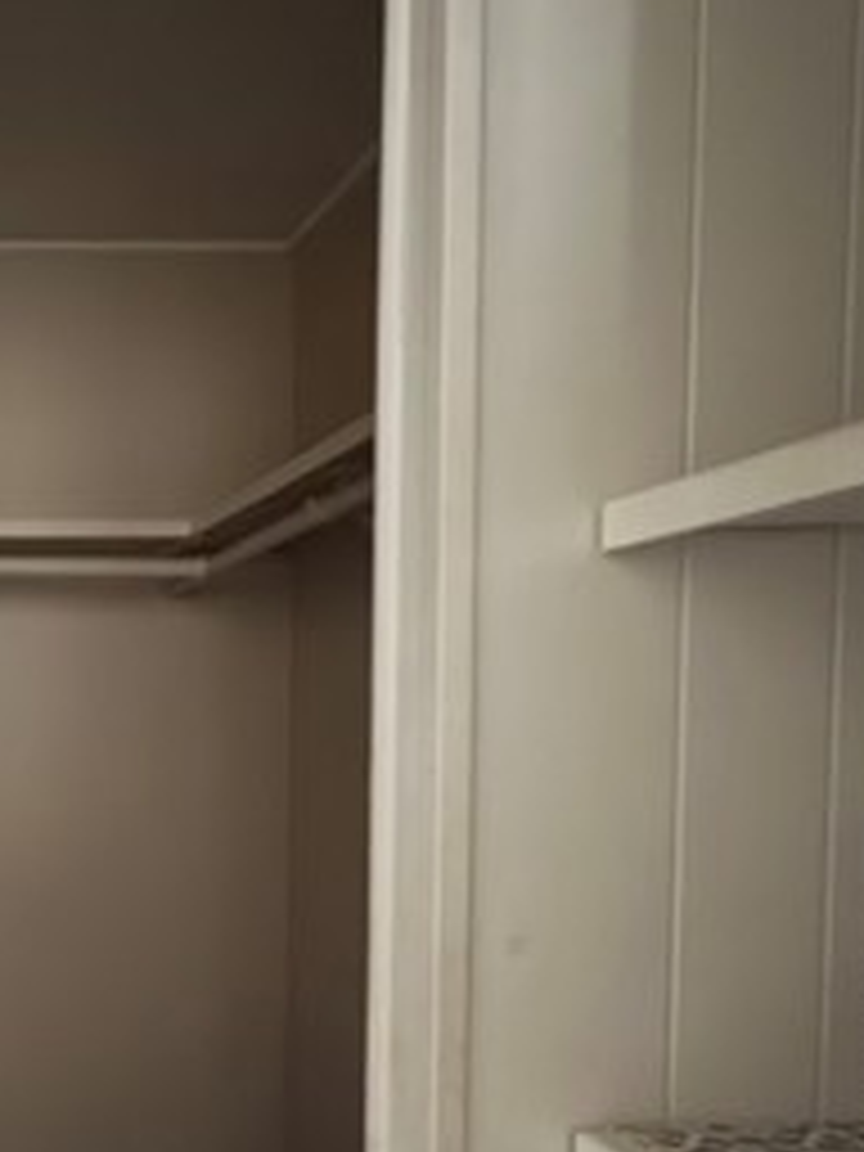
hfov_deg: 33.7
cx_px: -148
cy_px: 810
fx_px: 1165
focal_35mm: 35
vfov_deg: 51.2
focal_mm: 2.22
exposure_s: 1/4
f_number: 2.2
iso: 1250
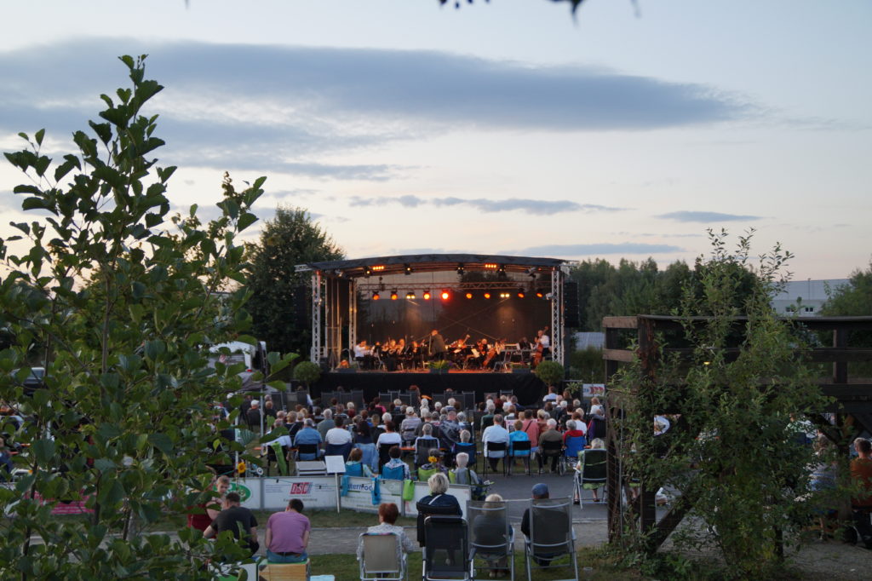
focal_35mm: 42
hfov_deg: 46.4
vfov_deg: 31.9
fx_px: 1017
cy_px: 290
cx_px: 436
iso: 250
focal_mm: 28
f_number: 4
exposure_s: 1/60
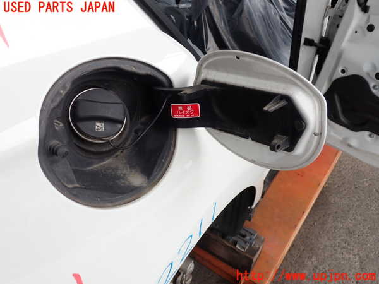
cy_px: 142
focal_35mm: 30
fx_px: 328
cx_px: 190
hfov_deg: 60.0
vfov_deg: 46.8
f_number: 3.2
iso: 100
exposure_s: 1/100
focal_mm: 5.4
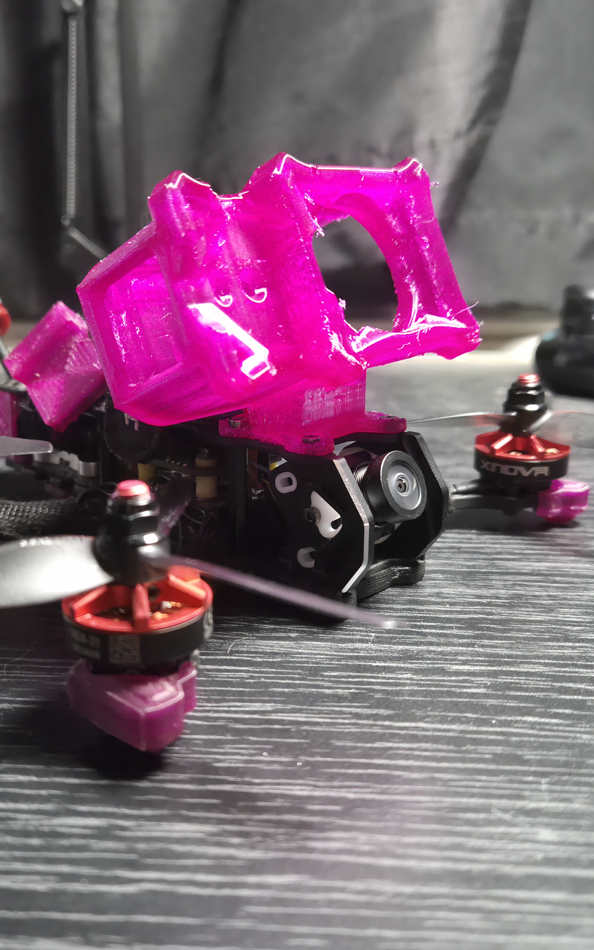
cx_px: 248
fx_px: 855
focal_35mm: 33
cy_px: 482
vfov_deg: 58.1
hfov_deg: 38.2
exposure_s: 1/50
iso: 640
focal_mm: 5.4
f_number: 1.8
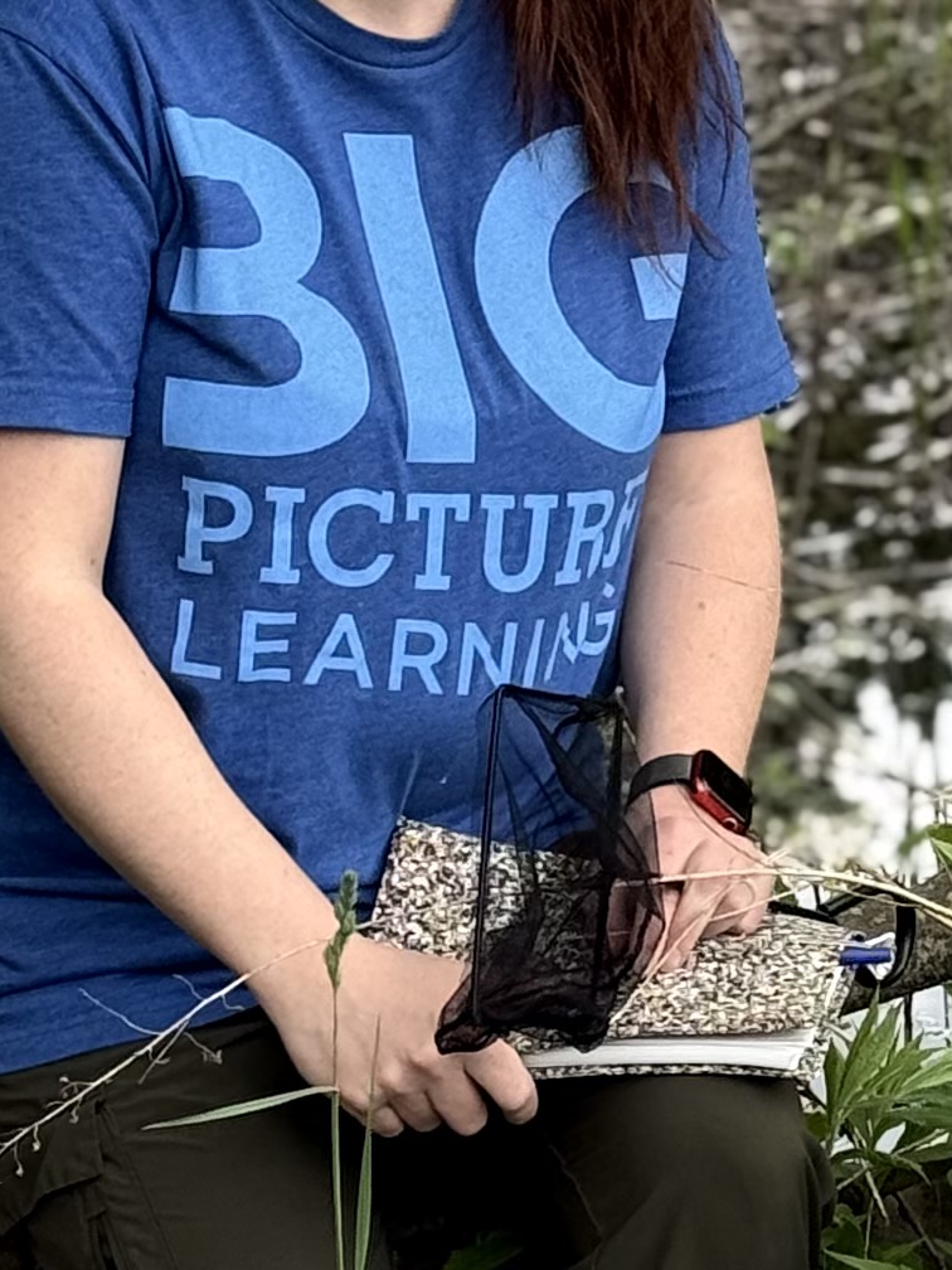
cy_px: 746
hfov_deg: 7.7
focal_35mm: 192
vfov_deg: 10.3
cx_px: 1177
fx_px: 7040
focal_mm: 6.76
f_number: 1.78
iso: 64
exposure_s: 1/641
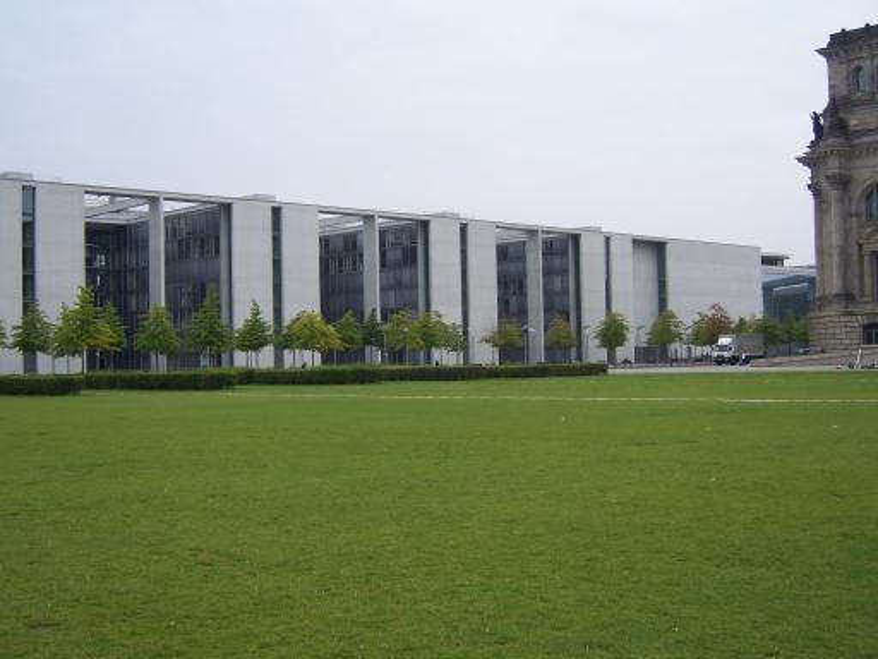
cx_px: 439
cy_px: 330
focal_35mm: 44
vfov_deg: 32.9
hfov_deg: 42.9
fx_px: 1116
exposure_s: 1/500
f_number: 3.3
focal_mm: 7.3
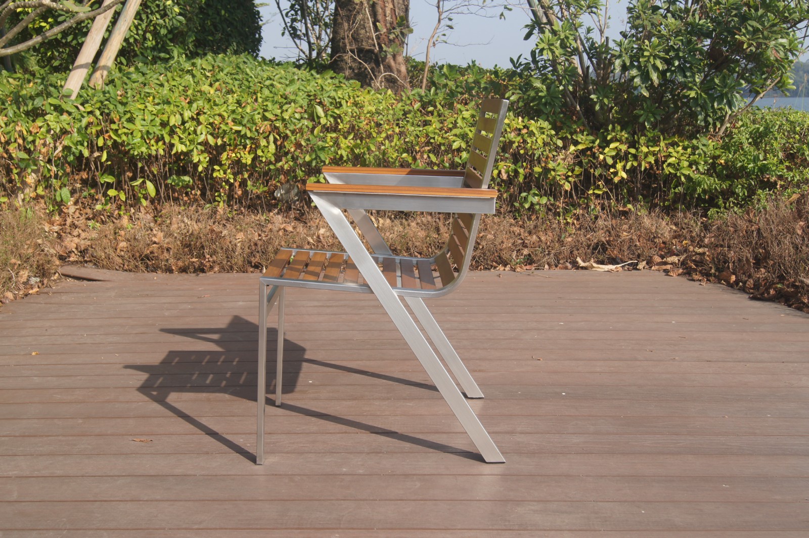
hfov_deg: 46.4
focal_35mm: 42
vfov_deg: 31.8
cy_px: 269
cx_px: 404
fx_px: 943
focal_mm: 28
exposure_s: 1/200
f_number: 8
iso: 100
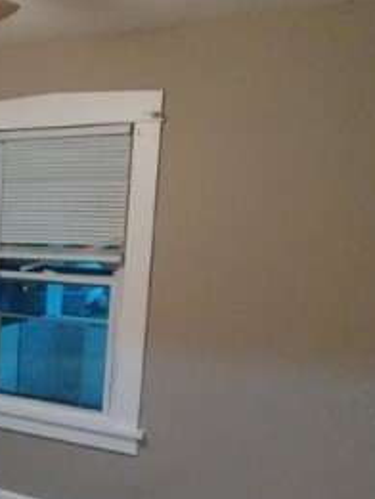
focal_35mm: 47
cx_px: -90
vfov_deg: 39.9
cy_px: 333
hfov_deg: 26.9
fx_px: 678
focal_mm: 1.66
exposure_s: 1/30
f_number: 2.2
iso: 1406
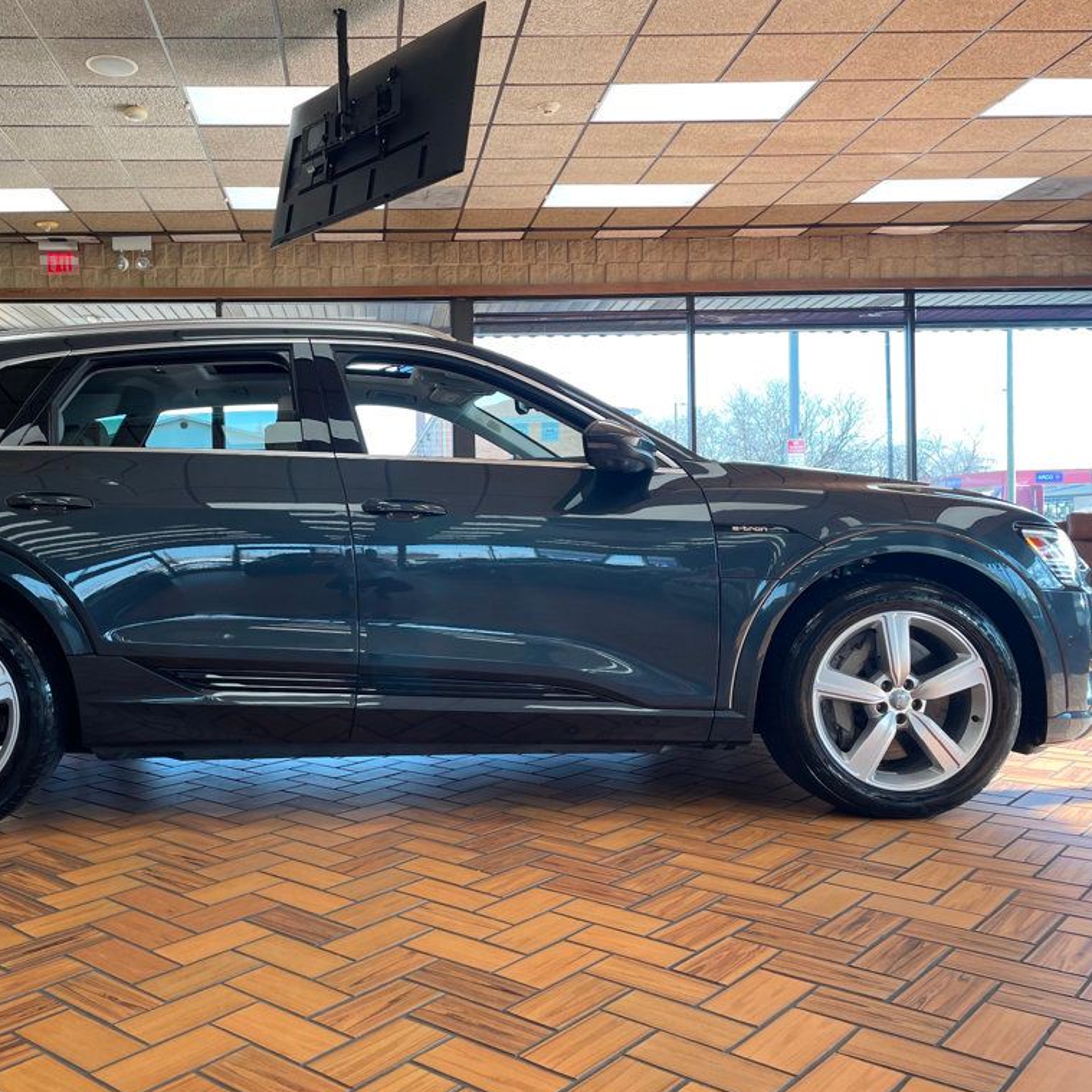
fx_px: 1106
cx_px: 386
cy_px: 544
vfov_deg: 52.5
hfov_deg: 51.8
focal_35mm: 31
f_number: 1.6
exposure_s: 1/120
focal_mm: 4.2
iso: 32
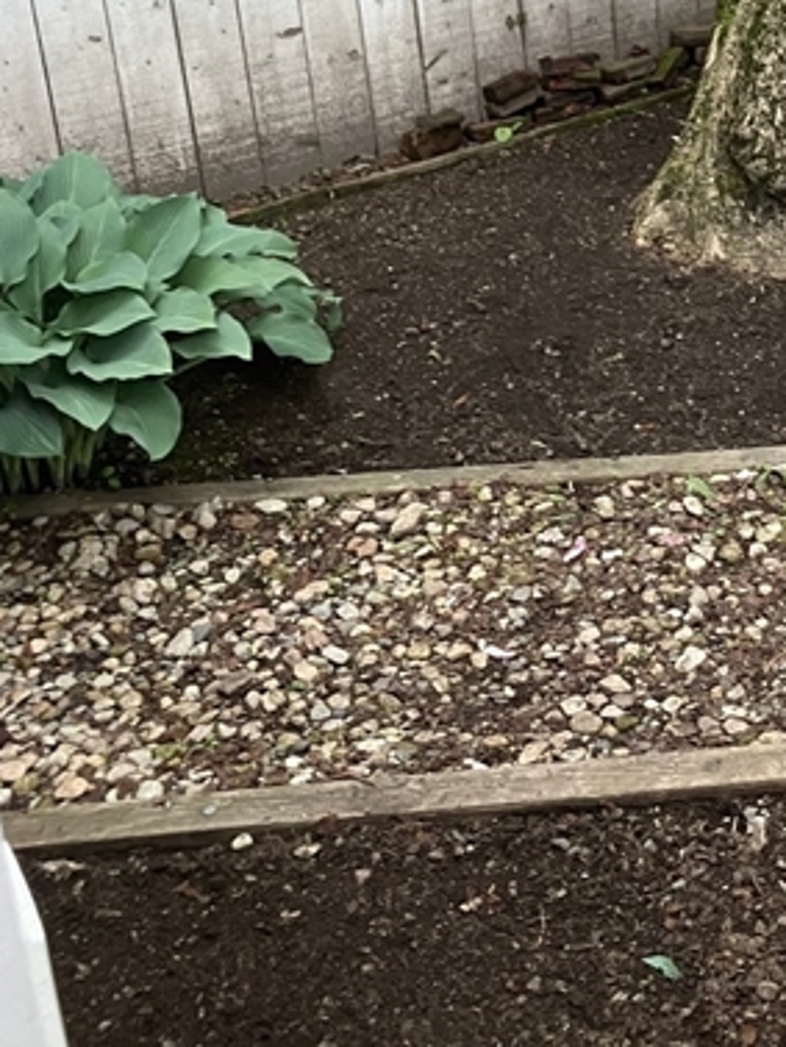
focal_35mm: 57
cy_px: 189
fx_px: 1725
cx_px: 750
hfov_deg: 24.7
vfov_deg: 32.7
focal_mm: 3.99
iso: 160
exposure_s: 1/60
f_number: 1.8
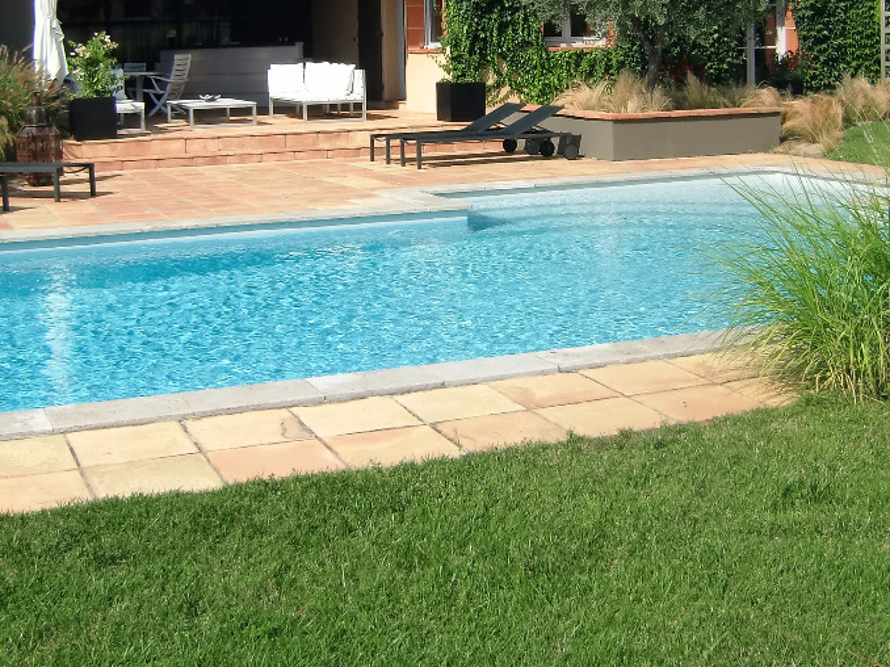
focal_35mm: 51
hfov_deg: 37.5
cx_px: 423
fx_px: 1311
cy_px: 112
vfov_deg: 27.8
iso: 64
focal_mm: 4.3
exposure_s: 1/1000
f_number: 3.2
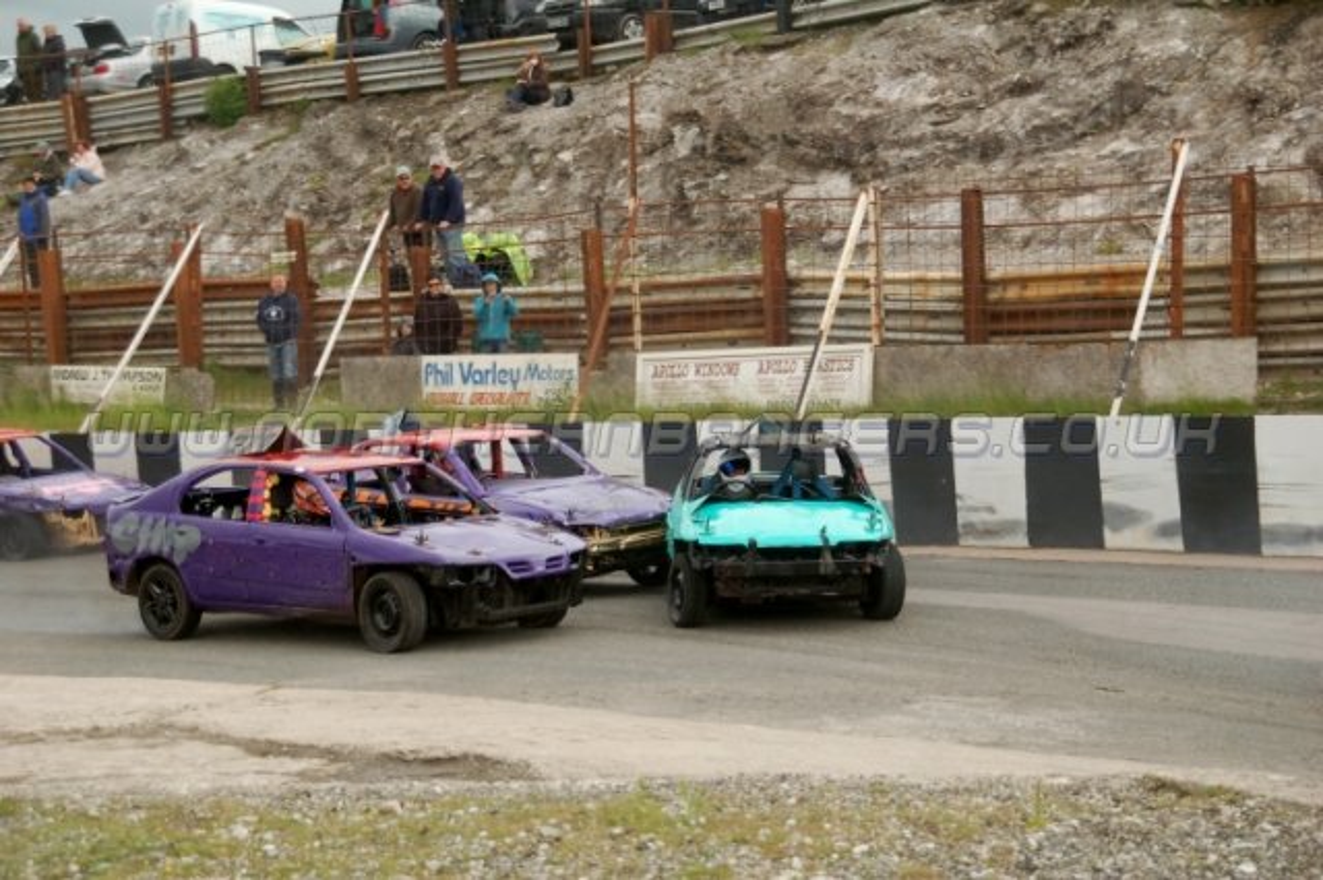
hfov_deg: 24.6
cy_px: 440
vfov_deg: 16.5
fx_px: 3030
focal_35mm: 82
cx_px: 662
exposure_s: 1/500
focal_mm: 55
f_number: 5.3
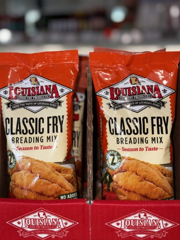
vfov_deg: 38.9
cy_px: 122
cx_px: 89
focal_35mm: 49
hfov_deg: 29.7
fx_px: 340
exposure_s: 1/159
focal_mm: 6.76
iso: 50
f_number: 1.78
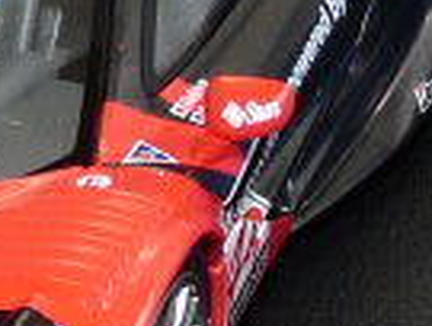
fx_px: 5856
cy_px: -10
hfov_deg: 4.2
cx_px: -74
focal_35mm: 468
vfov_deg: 3.2
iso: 100
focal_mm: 10.1
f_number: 4
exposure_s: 1/30
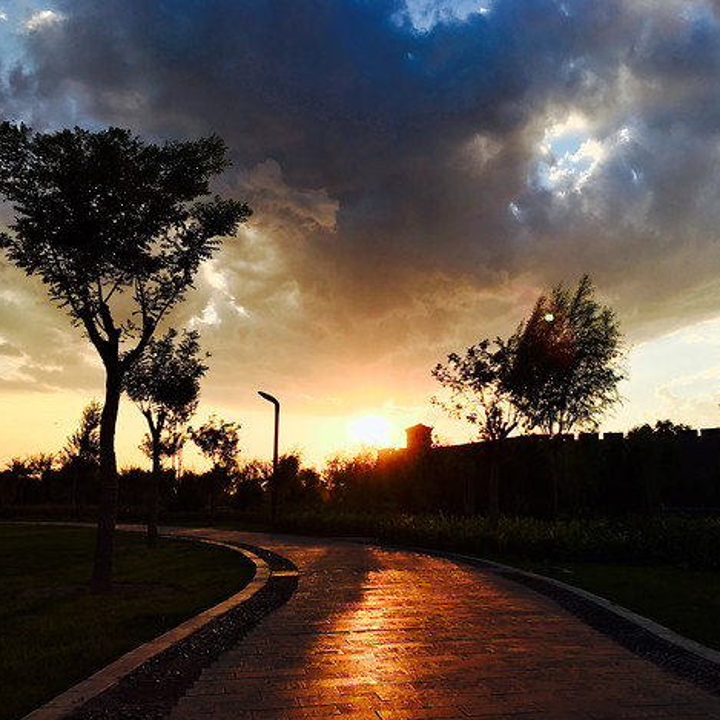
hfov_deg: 46.7
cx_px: 461
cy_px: 356
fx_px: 824
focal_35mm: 35
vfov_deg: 47.2
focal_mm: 4.15
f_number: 2.2
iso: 25
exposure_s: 1/601
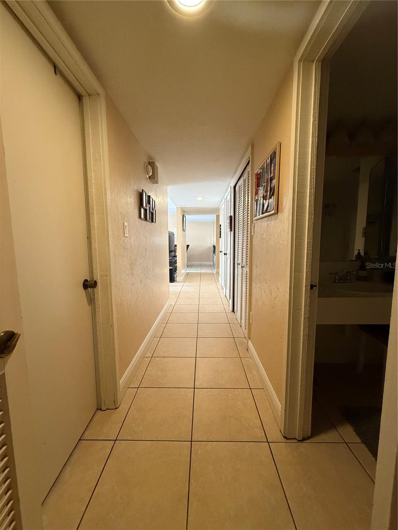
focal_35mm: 14
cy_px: 265
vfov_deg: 102.1
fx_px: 215
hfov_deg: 85.7
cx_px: 199
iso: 640
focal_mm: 2.22
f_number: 2.2
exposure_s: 1/60
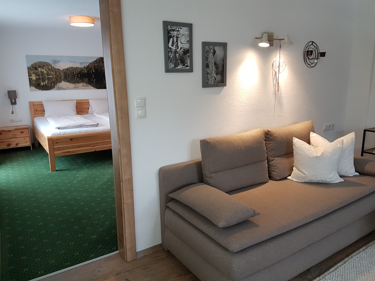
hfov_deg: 67.3
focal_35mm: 26
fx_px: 282
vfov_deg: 53.1
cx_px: 188
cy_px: 140
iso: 125
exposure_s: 1/50
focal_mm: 4.2
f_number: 1.7
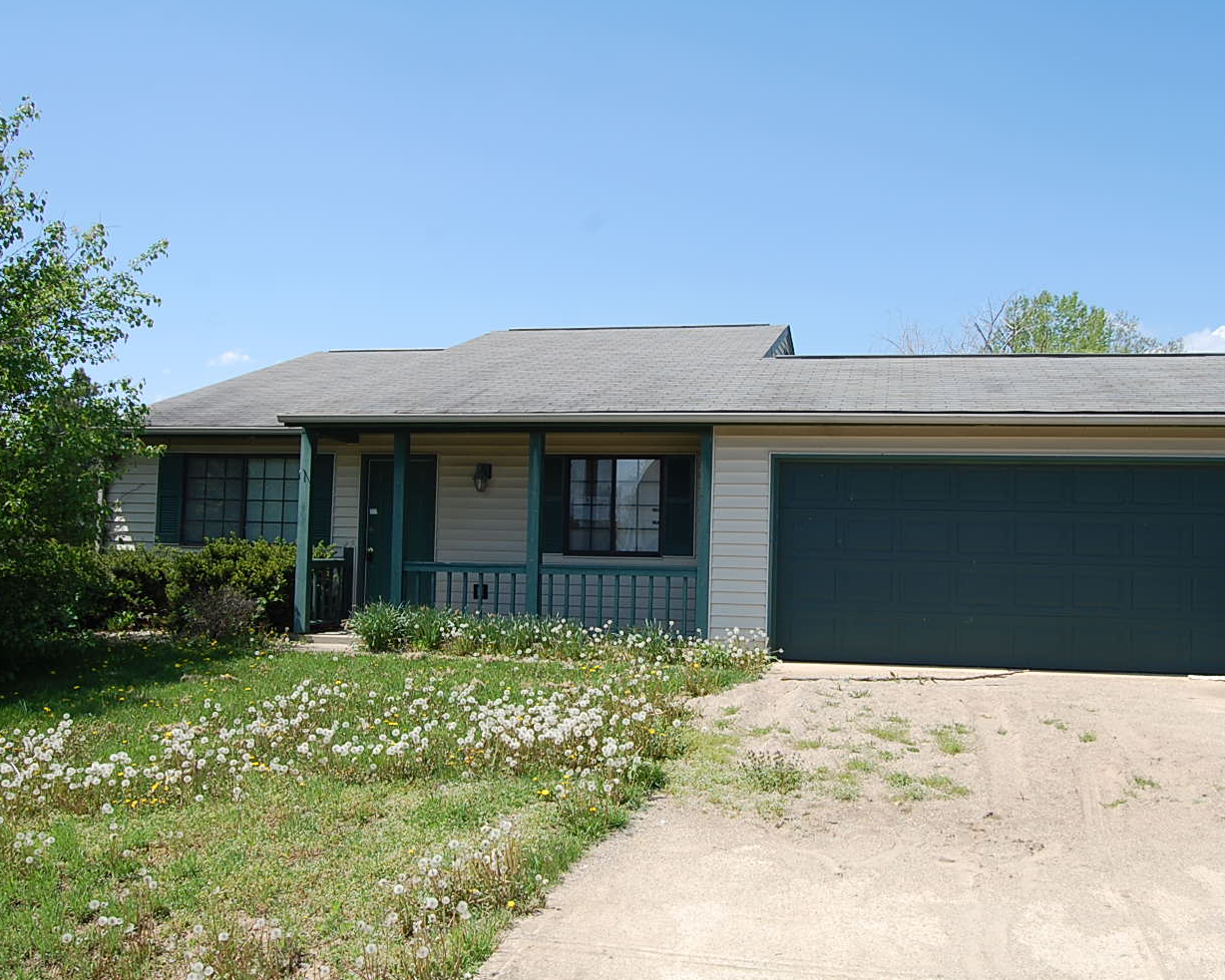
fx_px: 1124
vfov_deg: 47.1
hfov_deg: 57.1
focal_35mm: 31
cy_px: 487
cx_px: 665
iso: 200
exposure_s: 1/320
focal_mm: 18
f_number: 9
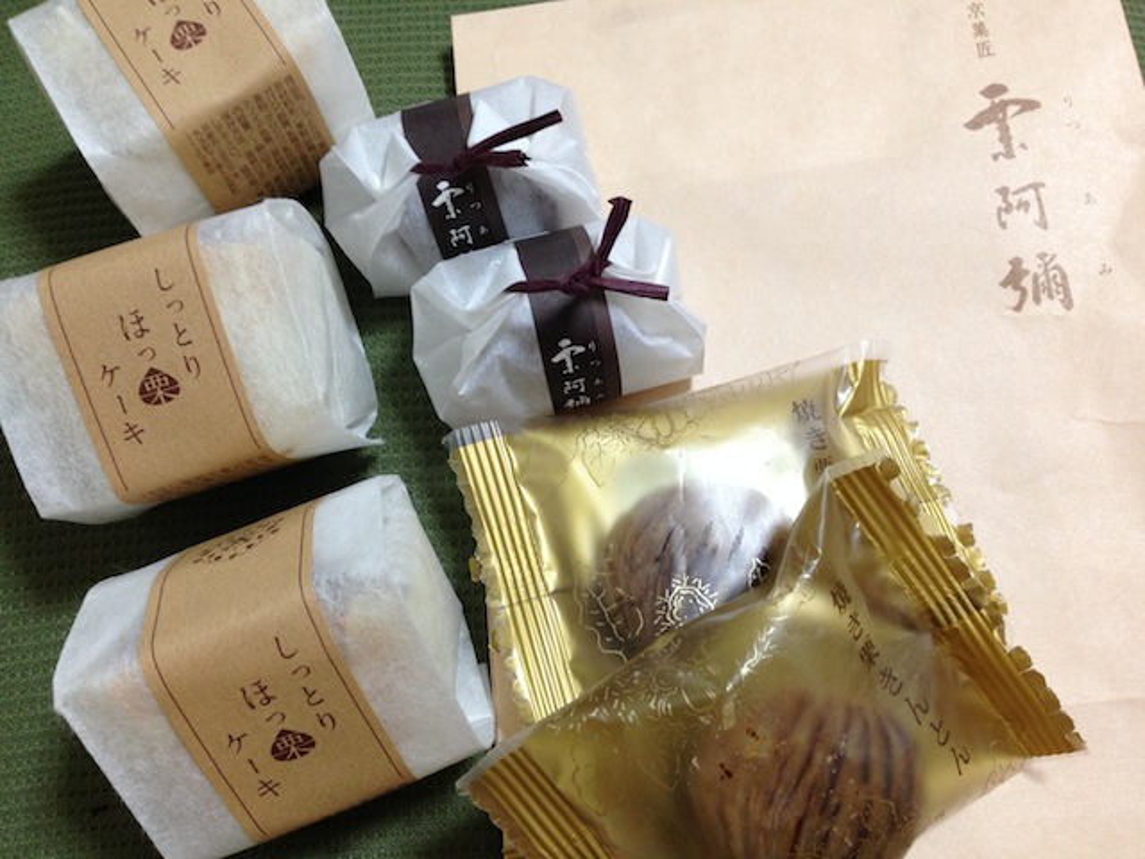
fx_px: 1092
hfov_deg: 55.4
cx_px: 572
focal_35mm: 33
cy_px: 430
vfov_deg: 42.9
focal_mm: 4.12
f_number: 2.4
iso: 100
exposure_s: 1/20
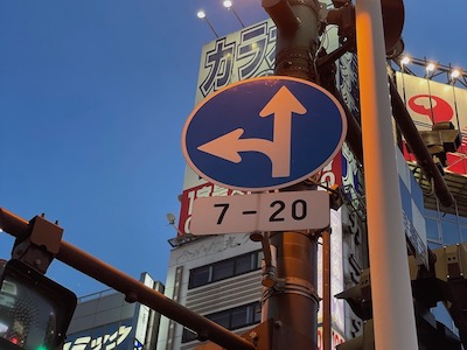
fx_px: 702
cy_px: 175
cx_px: 234
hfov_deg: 36.8
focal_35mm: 52
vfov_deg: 28.0
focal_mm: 6
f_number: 2
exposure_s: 1/50
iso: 125
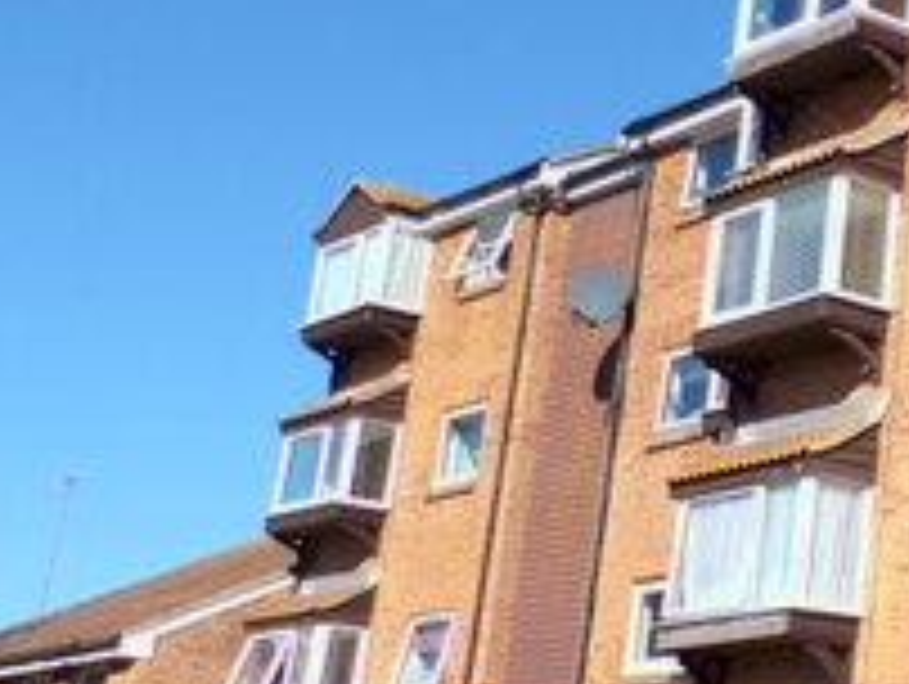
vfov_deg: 17.8
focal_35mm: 83
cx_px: 1354
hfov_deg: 20.3
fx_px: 2182
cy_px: 263
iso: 80
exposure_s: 1/1400
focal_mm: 4.3
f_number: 3
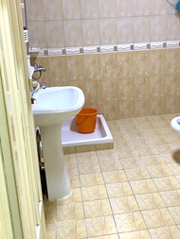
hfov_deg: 30.8
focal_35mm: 47
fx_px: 326
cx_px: 113
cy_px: 101
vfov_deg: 40.3
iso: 250
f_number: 1.8
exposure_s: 1/60
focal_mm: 4.25
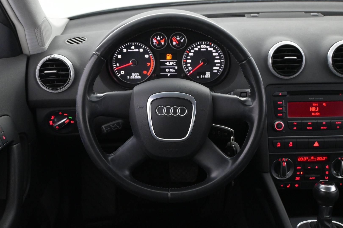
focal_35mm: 42
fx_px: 400
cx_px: 172
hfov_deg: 46.4
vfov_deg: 31.9
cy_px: 114
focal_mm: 28
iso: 3600
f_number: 4.5
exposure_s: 1/50
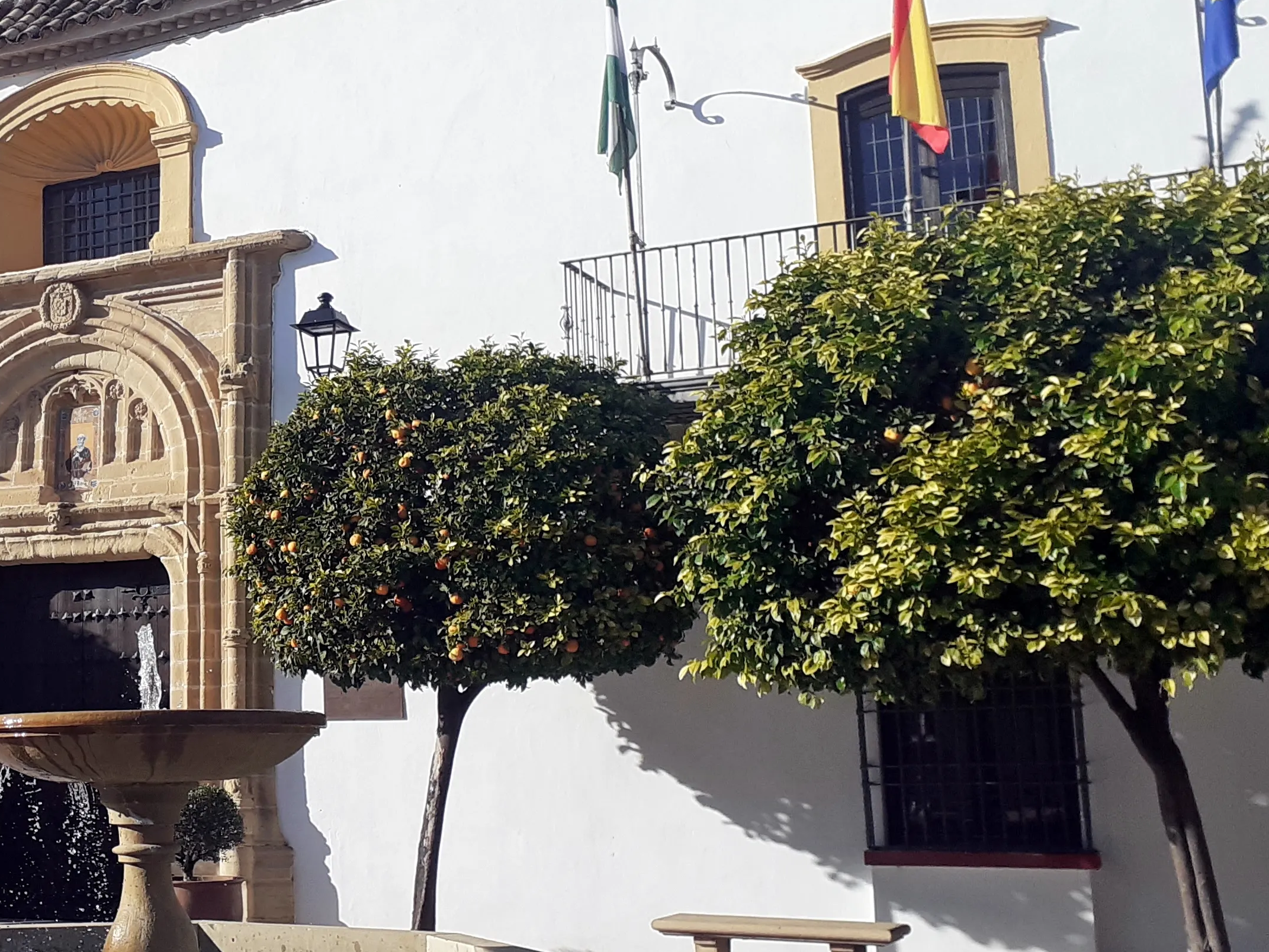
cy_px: 465
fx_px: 1907
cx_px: 70
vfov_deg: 28.0
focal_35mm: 52
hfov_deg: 34.3
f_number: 1.9
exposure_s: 1/2188
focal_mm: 3.6
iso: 40
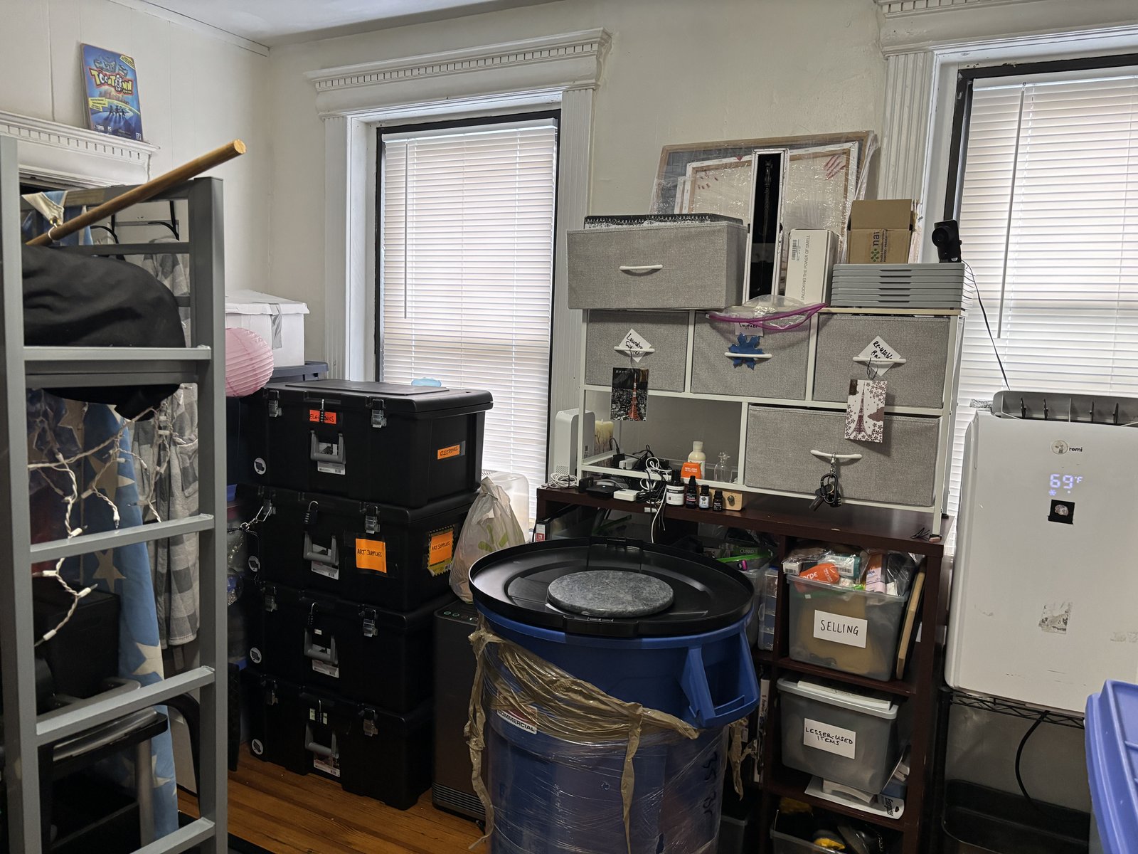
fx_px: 855
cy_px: 427
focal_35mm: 26
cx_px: 569
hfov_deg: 67.3
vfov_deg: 53.1
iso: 320
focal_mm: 5.96
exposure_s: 1/60
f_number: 1.6
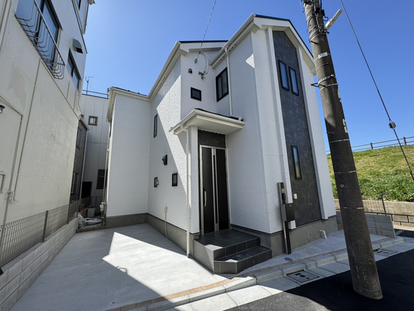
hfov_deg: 102.1
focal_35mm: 14
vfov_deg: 85.7
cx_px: 207
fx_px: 167
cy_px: 156
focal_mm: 2.22
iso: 40
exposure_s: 1/1020
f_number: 2.2
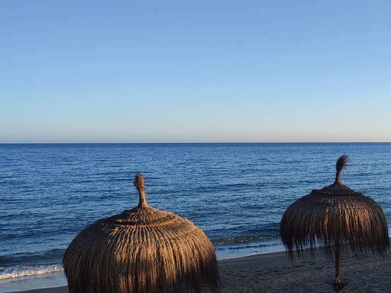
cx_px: 382
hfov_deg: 36.7
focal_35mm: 47
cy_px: 115
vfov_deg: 30.8
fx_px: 531
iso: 50
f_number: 1.89
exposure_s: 1/335
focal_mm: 5.89
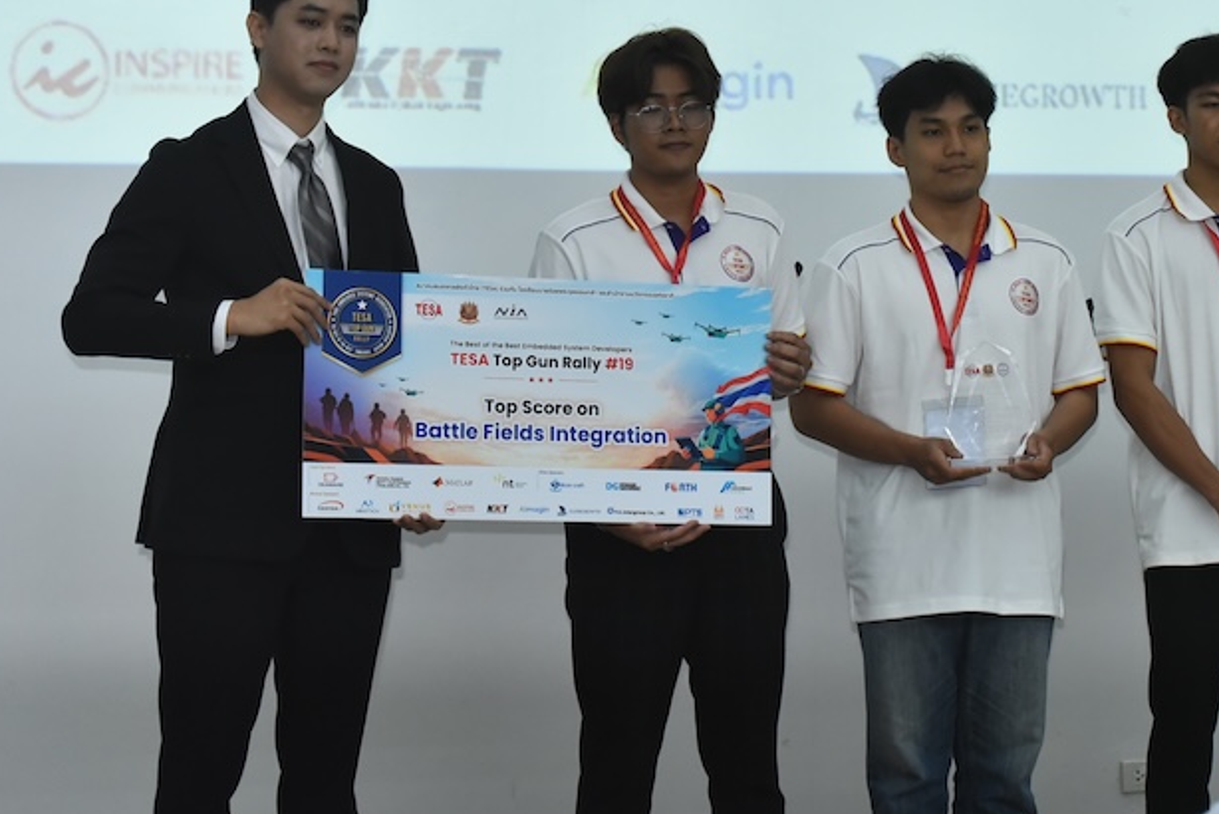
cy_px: 298
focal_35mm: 114
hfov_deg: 17.8
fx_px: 3862
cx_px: 965
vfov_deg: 12.0
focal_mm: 70
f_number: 2.8
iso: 4000
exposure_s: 1/400
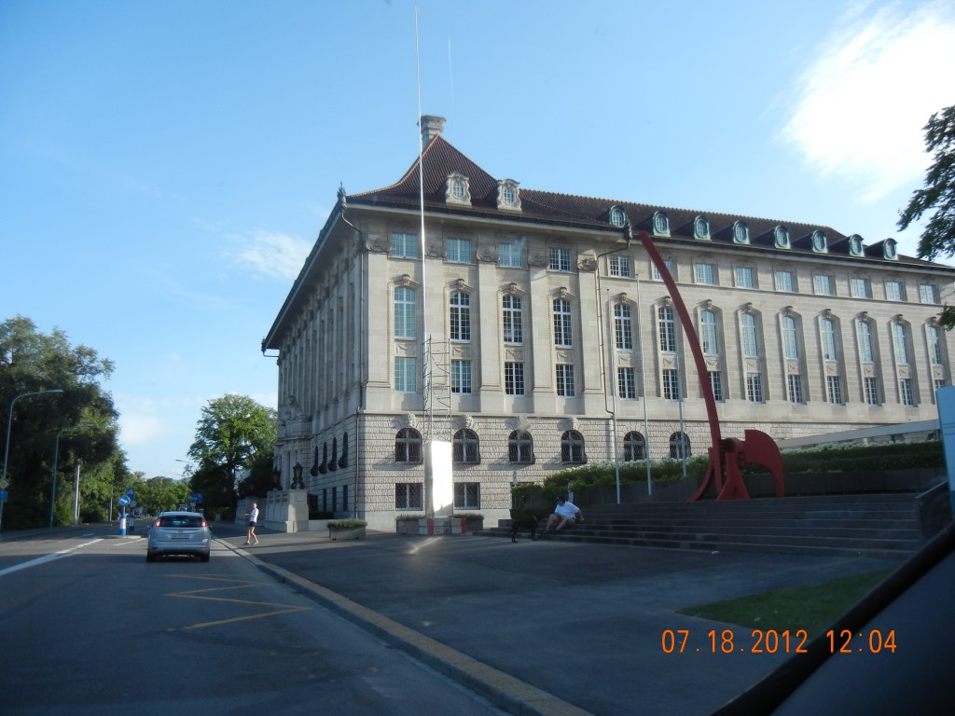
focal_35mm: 30
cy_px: 358
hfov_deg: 60.0
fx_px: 828
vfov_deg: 46.8
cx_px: 478
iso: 160
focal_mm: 5.4
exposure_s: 1/535
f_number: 3.5
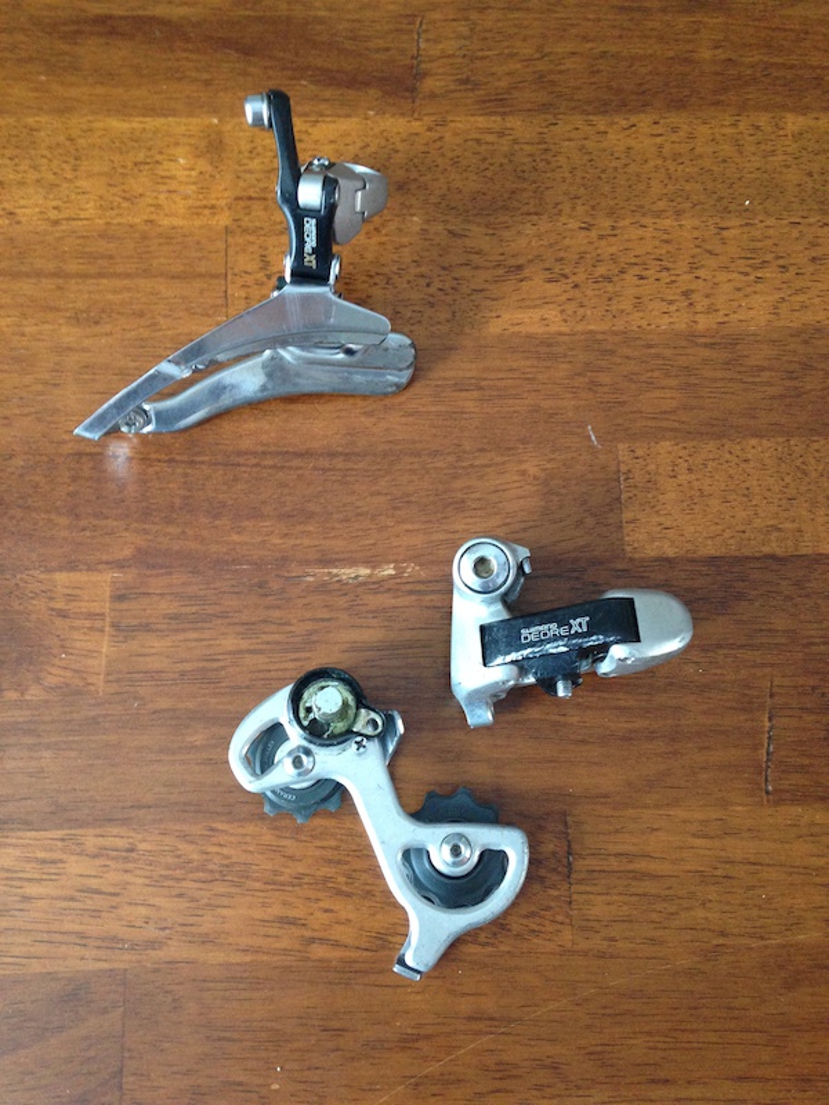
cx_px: 414
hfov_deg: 42.9
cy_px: 552
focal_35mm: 33
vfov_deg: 55.4
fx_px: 1054
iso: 200
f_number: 2.4
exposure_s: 1/20
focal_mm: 4.12
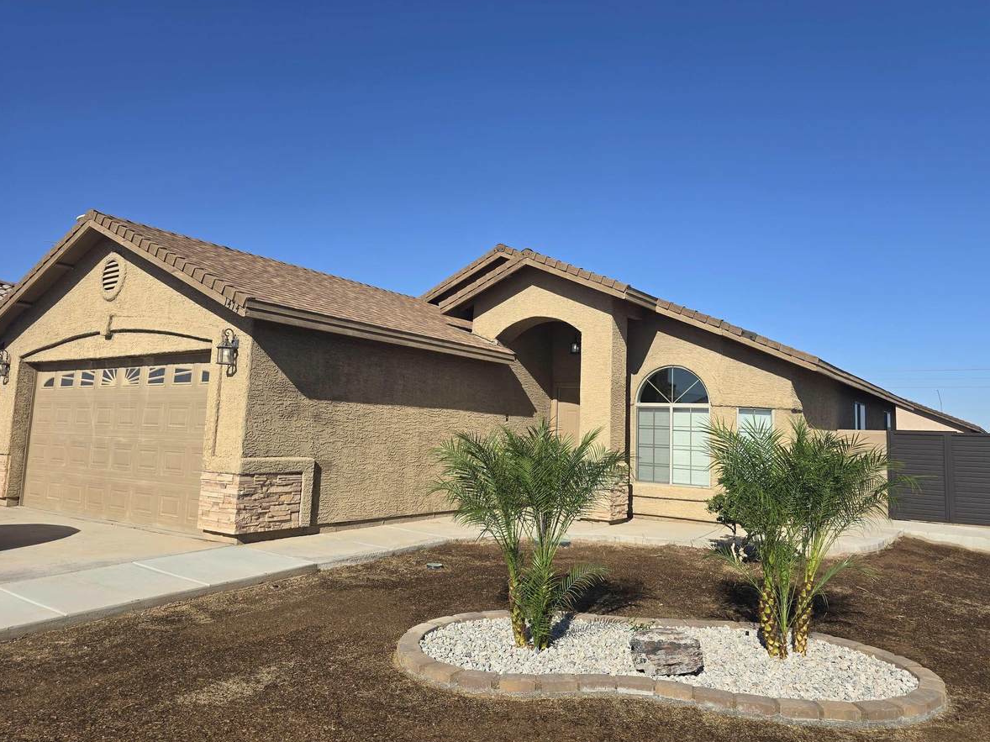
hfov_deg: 69.4
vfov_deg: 54.8
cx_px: 508
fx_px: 715
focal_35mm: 25
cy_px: 349
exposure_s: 1/1041
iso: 12
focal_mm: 6.3
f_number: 1.7
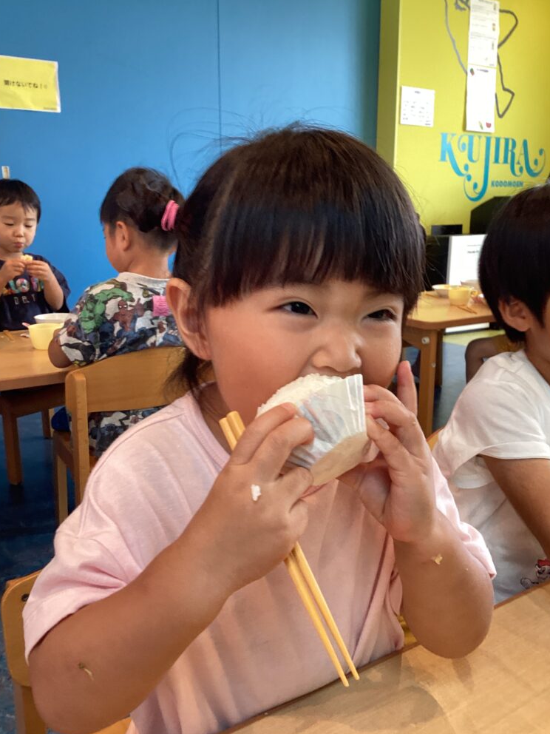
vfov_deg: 56.8
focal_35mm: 32
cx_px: 273
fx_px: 678
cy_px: 373
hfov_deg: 44.2
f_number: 2.4
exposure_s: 1/60
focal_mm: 3.3
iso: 100
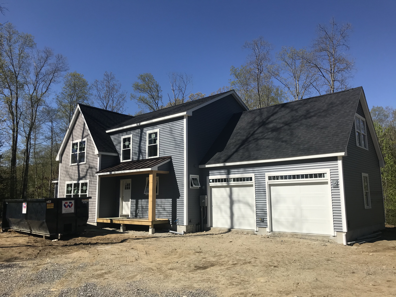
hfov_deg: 63.4
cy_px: 148
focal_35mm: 28
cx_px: 198
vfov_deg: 49.7
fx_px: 320
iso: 20
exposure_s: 1/3300
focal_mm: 3.99
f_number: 1.8
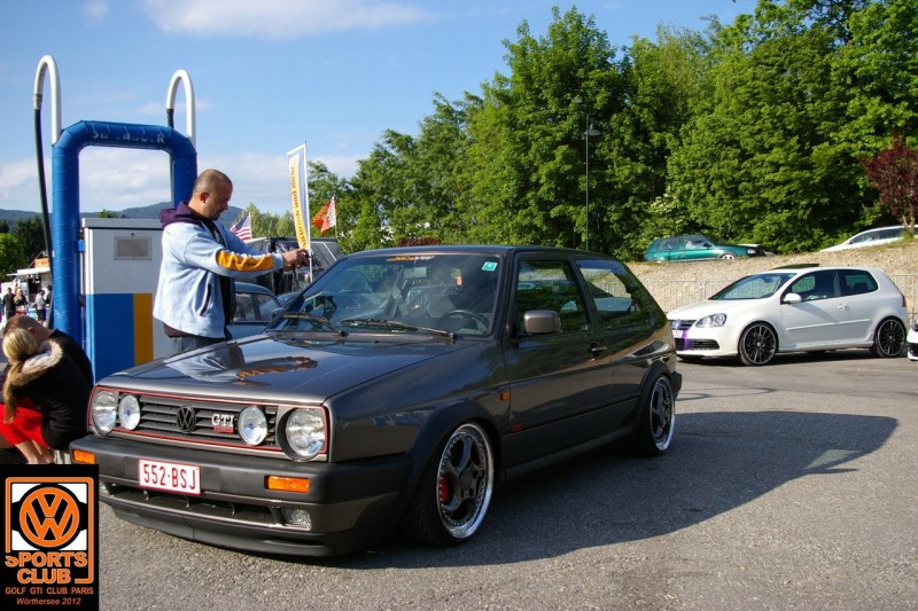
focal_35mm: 34
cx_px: 459
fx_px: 880
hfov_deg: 55.1
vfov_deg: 38.3
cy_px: 306
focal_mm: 23
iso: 200
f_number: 5.6
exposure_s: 1/500
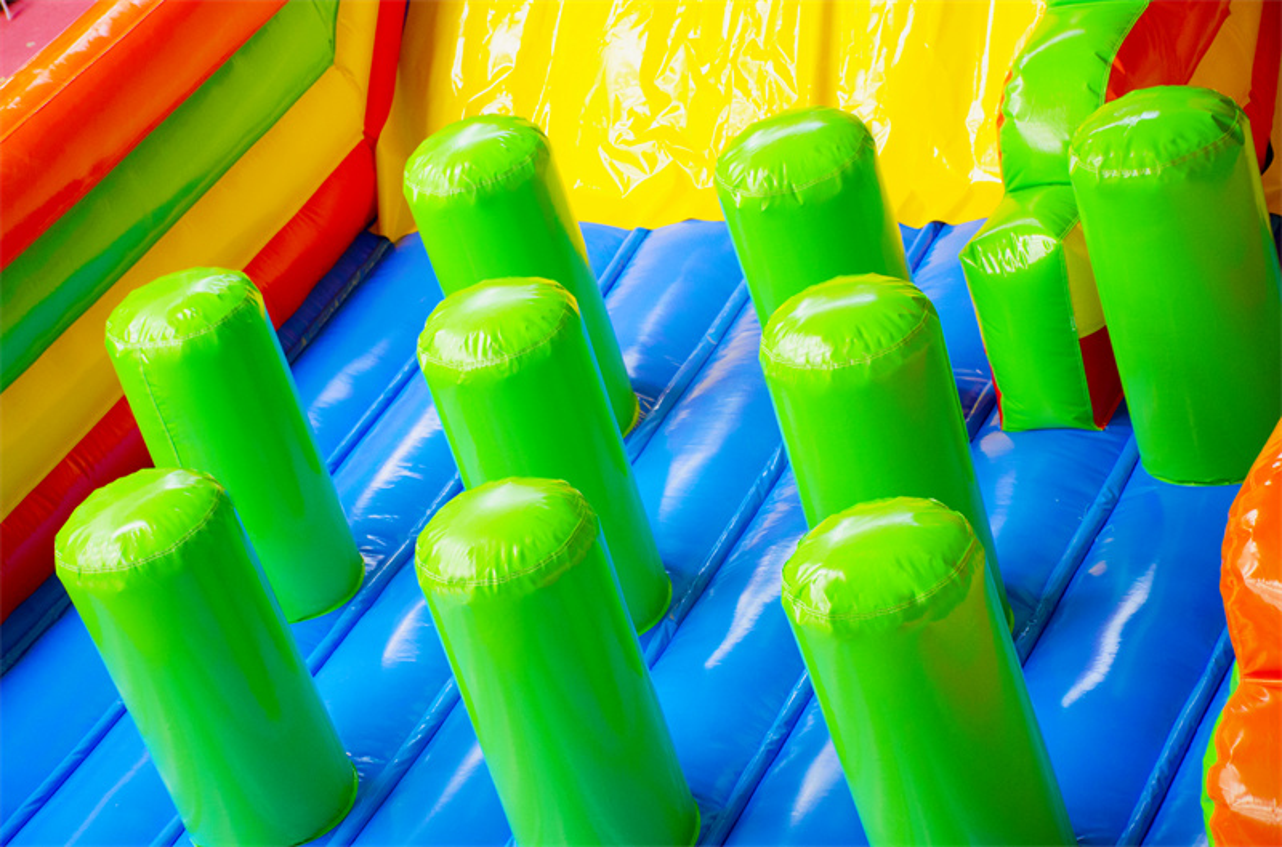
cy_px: 424
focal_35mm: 84
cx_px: 641
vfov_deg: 16.2
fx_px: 2984
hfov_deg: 24.3
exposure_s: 1/60
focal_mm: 56
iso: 640
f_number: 4.8
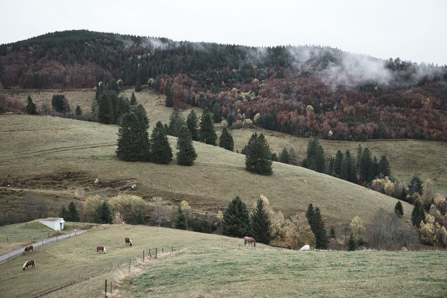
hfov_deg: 50.7
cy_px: 149
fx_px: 472
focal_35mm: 38
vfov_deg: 35.1
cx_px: 224
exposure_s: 1/200
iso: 160
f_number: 4
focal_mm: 25.4
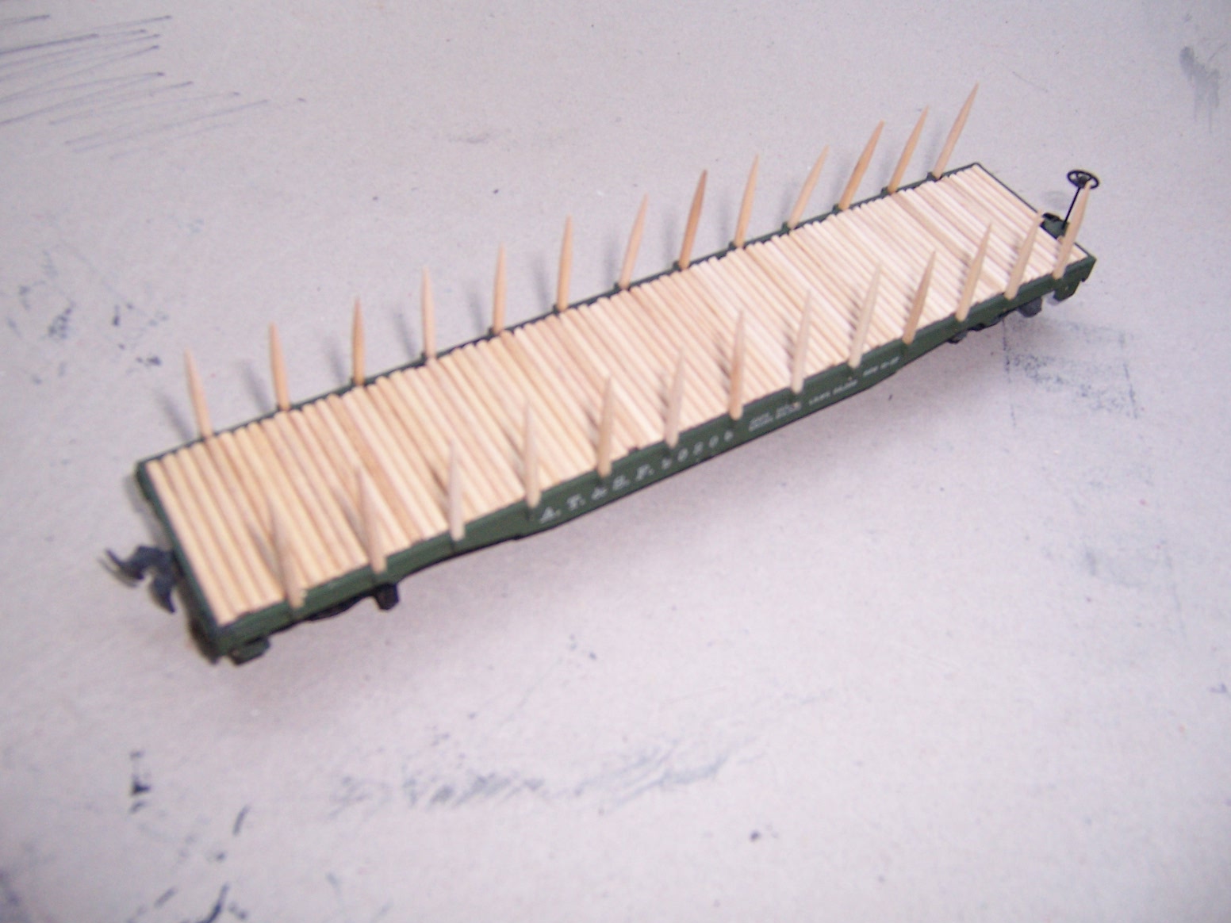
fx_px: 1174
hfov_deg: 55.4
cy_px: 462
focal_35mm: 33
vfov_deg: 42.9
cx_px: 616
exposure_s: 1/90
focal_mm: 5.5
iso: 140
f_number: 2.8
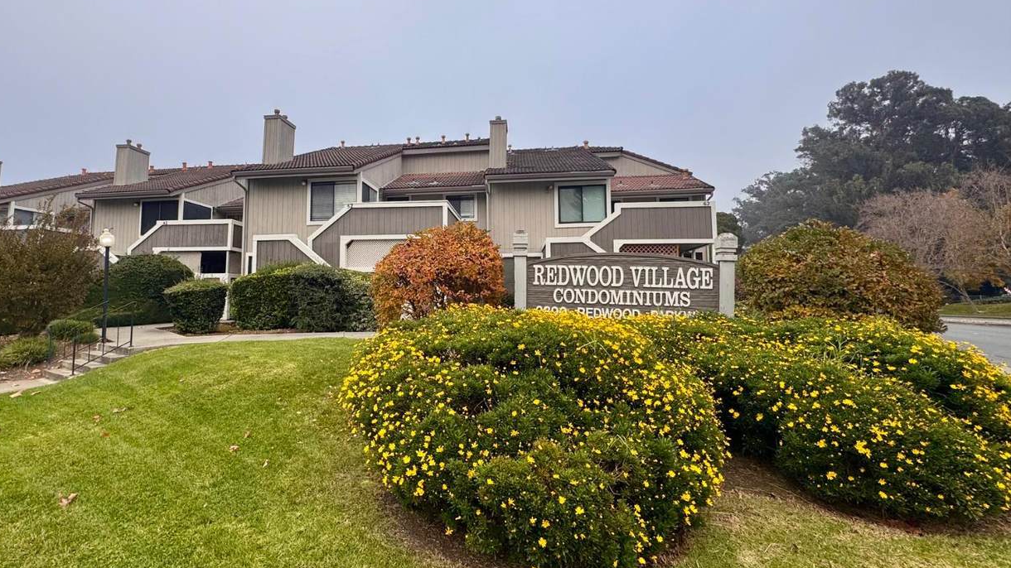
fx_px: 429
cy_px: 252
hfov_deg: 99.3
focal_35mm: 16
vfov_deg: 66.9
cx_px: 481
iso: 40
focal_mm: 2.22
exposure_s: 1/274
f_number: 2.2
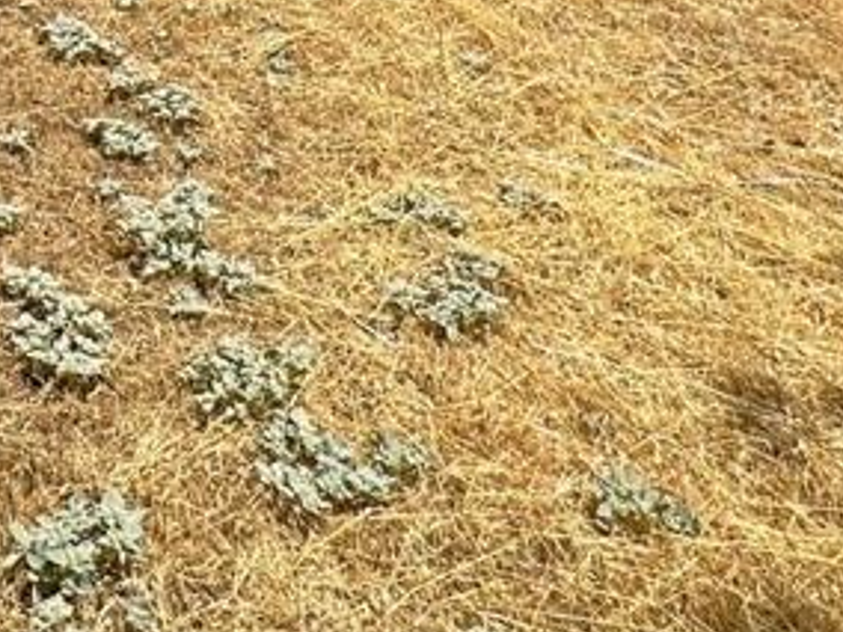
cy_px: -709
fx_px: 1534
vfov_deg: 16.4
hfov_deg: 27.6
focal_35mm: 63
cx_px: -125
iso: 40
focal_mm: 2.22
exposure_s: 1/581
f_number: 2.2
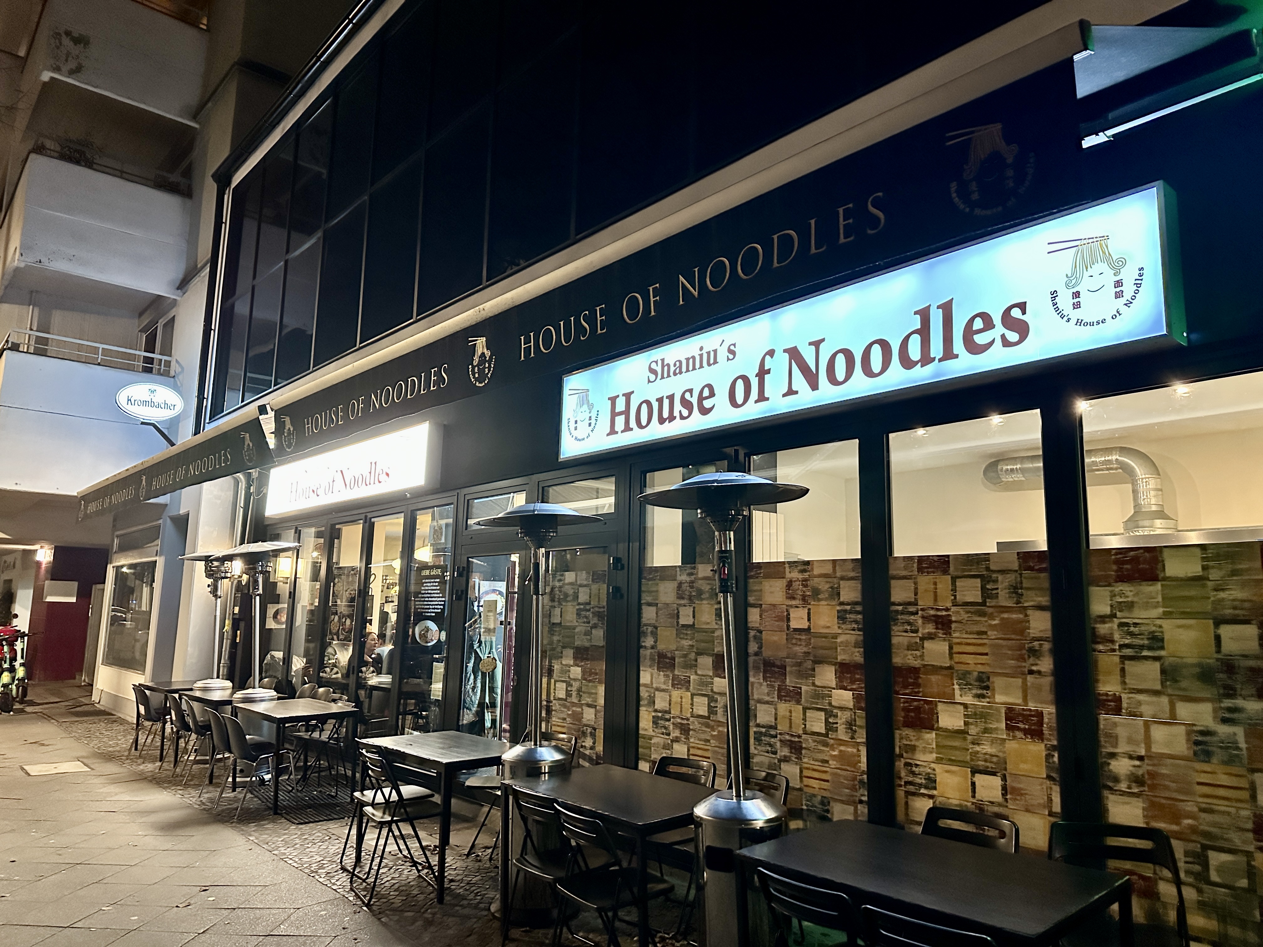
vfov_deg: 56.8
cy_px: 474
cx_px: 632
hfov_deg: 71.6
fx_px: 876
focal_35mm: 24
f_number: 1.78
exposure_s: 1/33
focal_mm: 6.86
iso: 1000
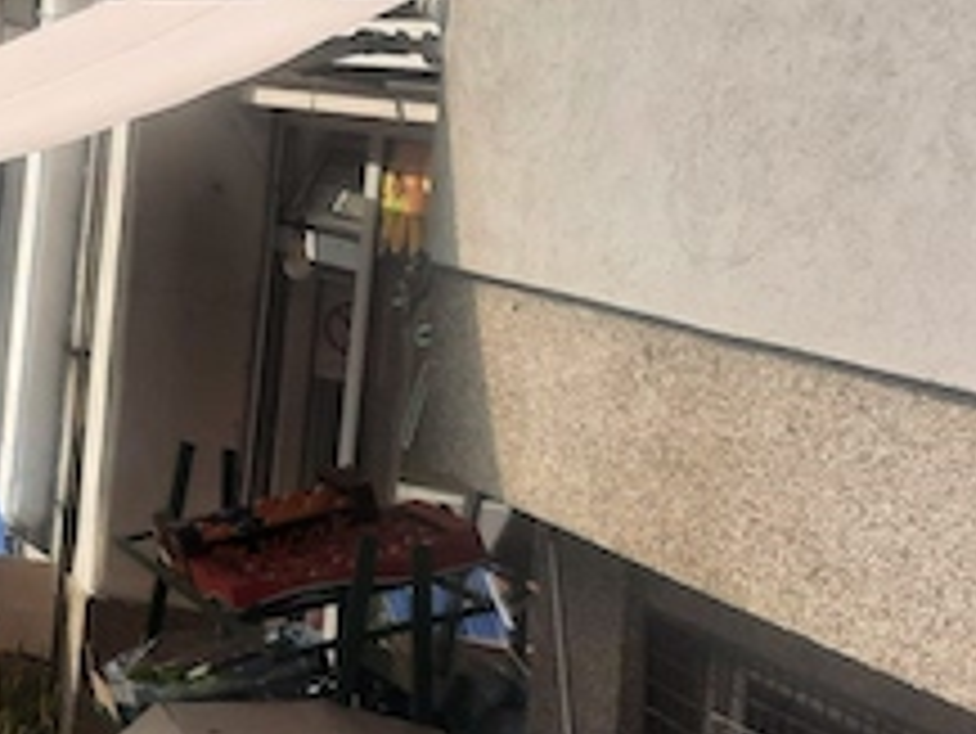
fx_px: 2595
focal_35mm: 92
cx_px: -670
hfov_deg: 17.9
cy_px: -248
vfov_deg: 15.3
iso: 32
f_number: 2
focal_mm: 4.6
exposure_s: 1/1600
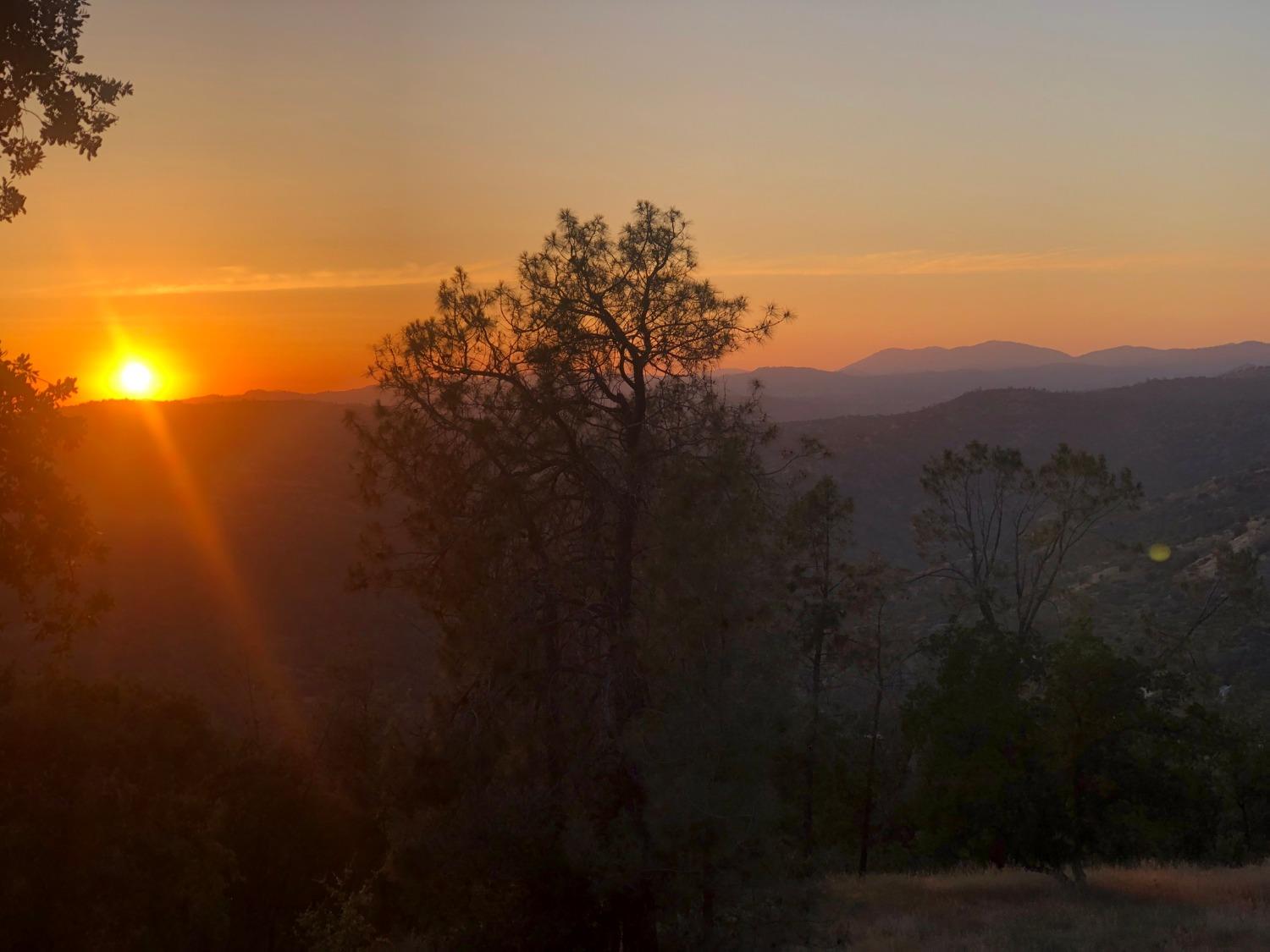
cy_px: 476
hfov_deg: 33.8
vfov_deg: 25.7
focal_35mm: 57
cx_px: 635
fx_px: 2091
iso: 20
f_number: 2.8
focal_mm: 6.6
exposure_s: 1/236
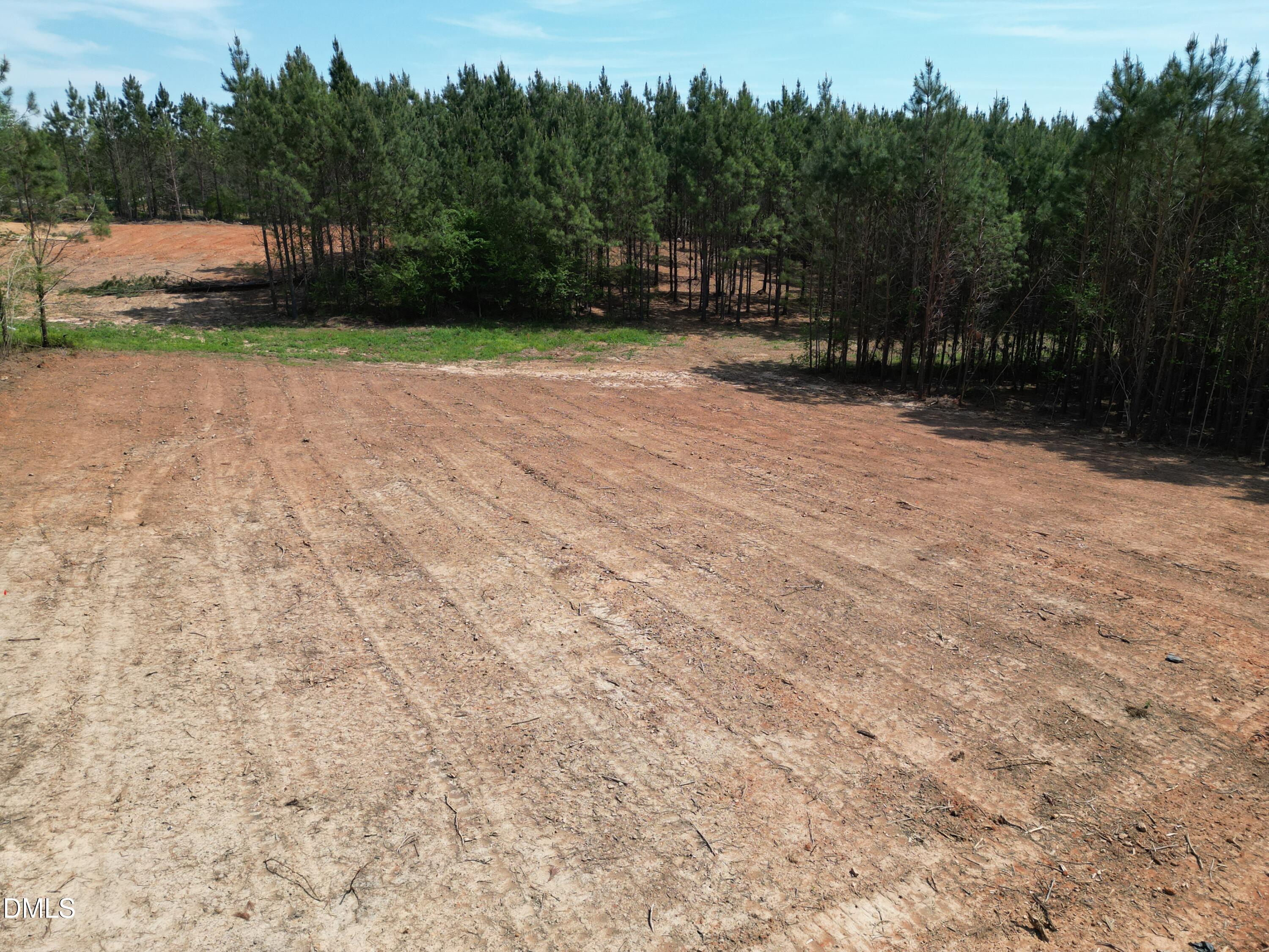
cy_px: 476
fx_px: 880
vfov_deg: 56.8
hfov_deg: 71.6
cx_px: 634
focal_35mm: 24
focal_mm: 6.72
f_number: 1.7
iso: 100
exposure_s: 1/2500
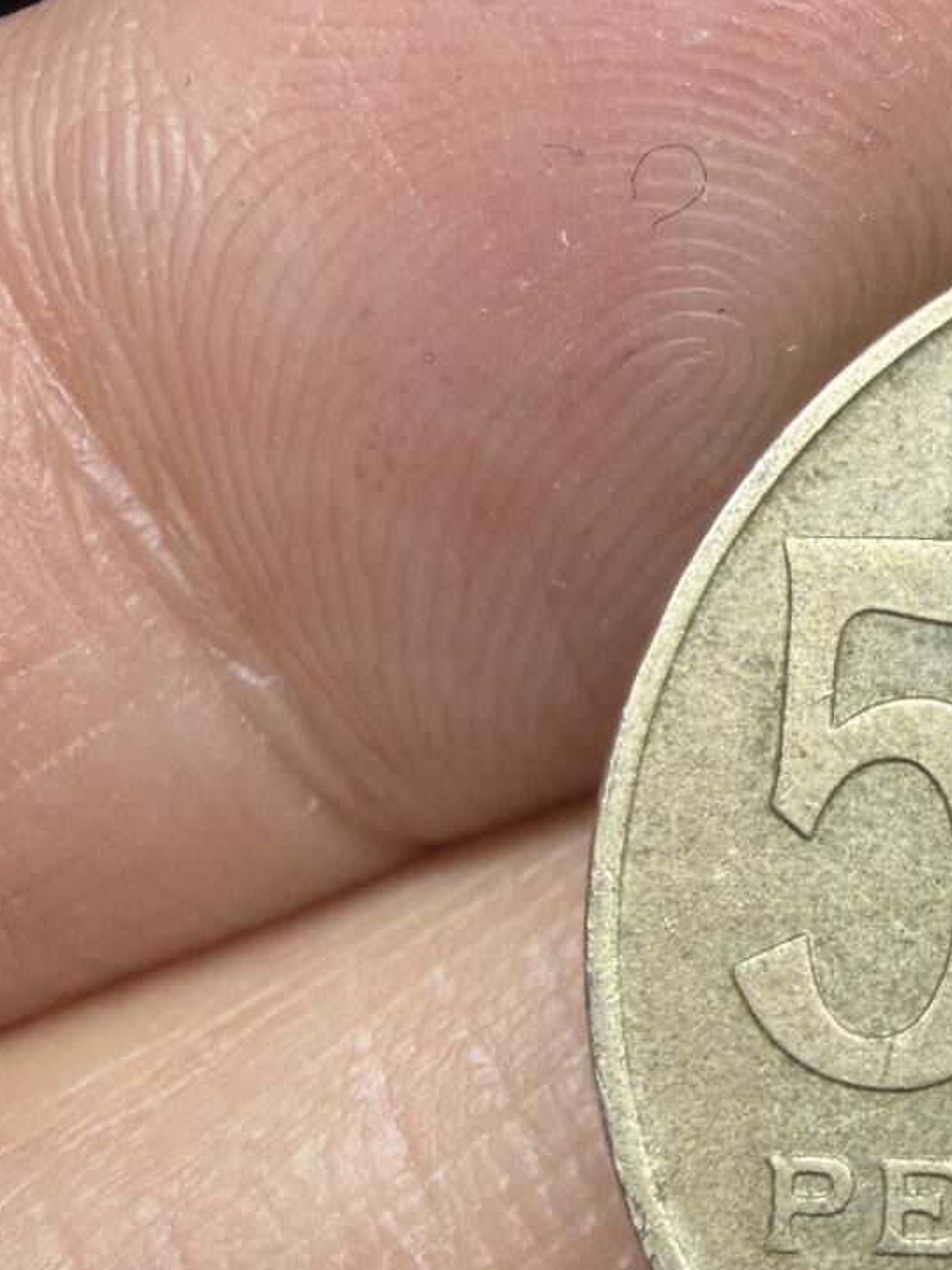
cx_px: 1164
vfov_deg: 29.2
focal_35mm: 65
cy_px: 993
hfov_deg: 20.9
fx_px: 2383
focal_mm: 2.22
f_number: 2.2
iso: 50
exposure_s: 1/121
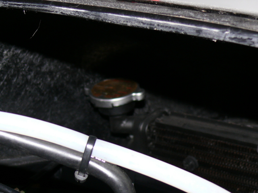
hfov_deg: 19.1
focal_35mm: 103
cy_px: 96
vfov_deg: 14.4
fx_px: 768
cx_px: 129
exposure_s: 1/30
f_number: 3.2
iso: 100
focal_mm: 13.5
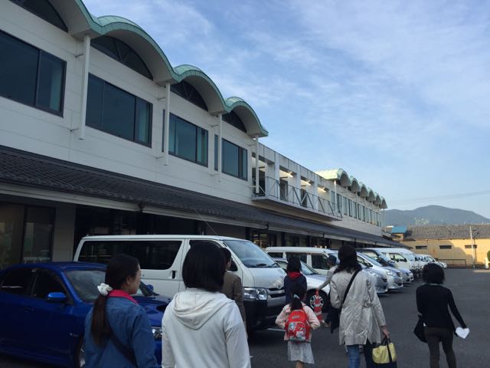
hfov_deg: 61.7
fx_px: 411
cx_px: 245
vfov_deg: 48.2
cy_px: 184
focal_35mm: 29
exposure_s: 1/989
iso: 32
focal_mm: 4.15
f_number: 2.2
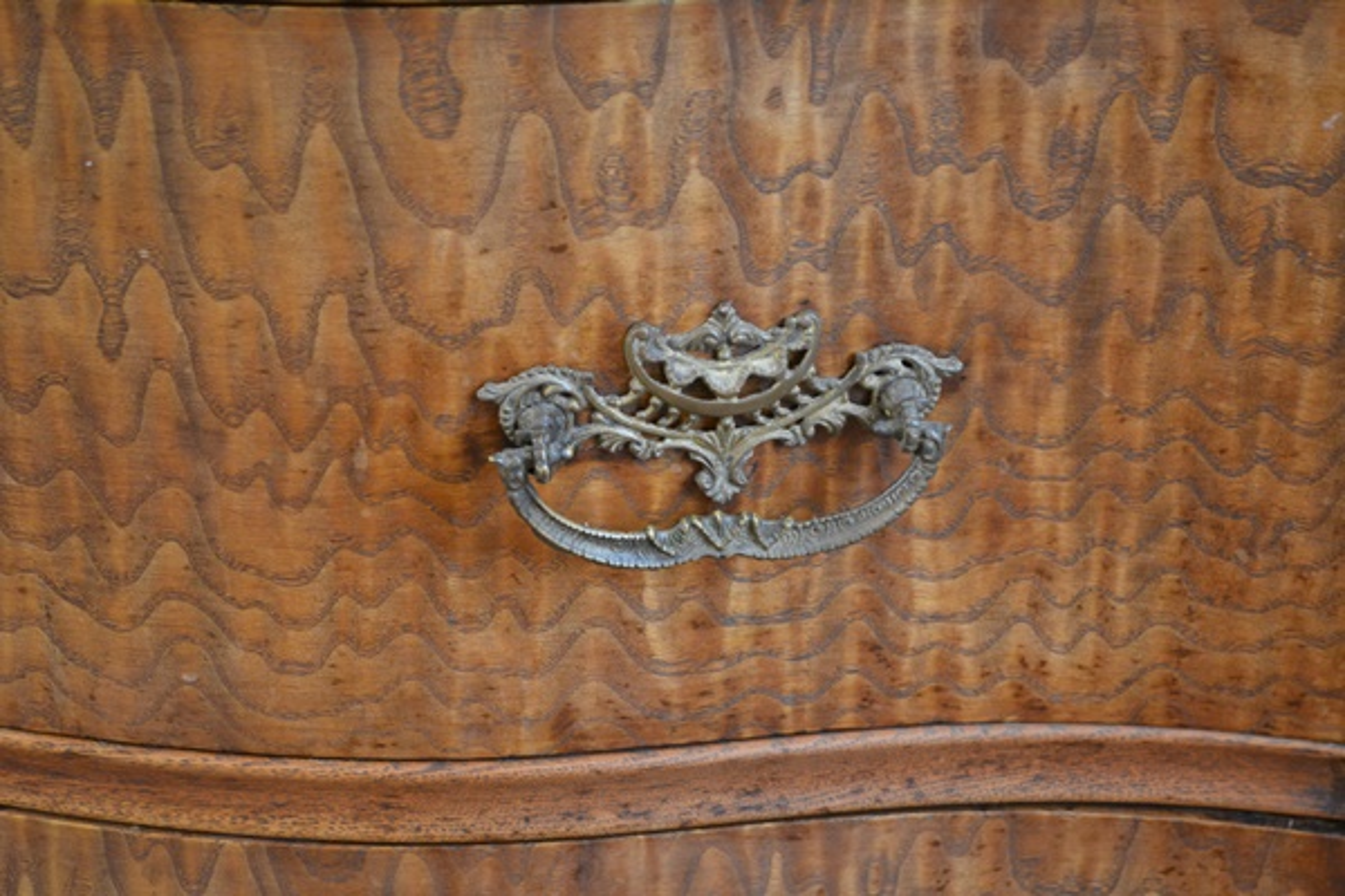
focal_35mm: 82
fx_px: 3082
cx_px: 672
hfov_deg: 24.6
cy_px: 448
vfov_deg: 16.6
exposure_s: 1/30
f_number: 5.6
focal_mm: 55
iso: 2000
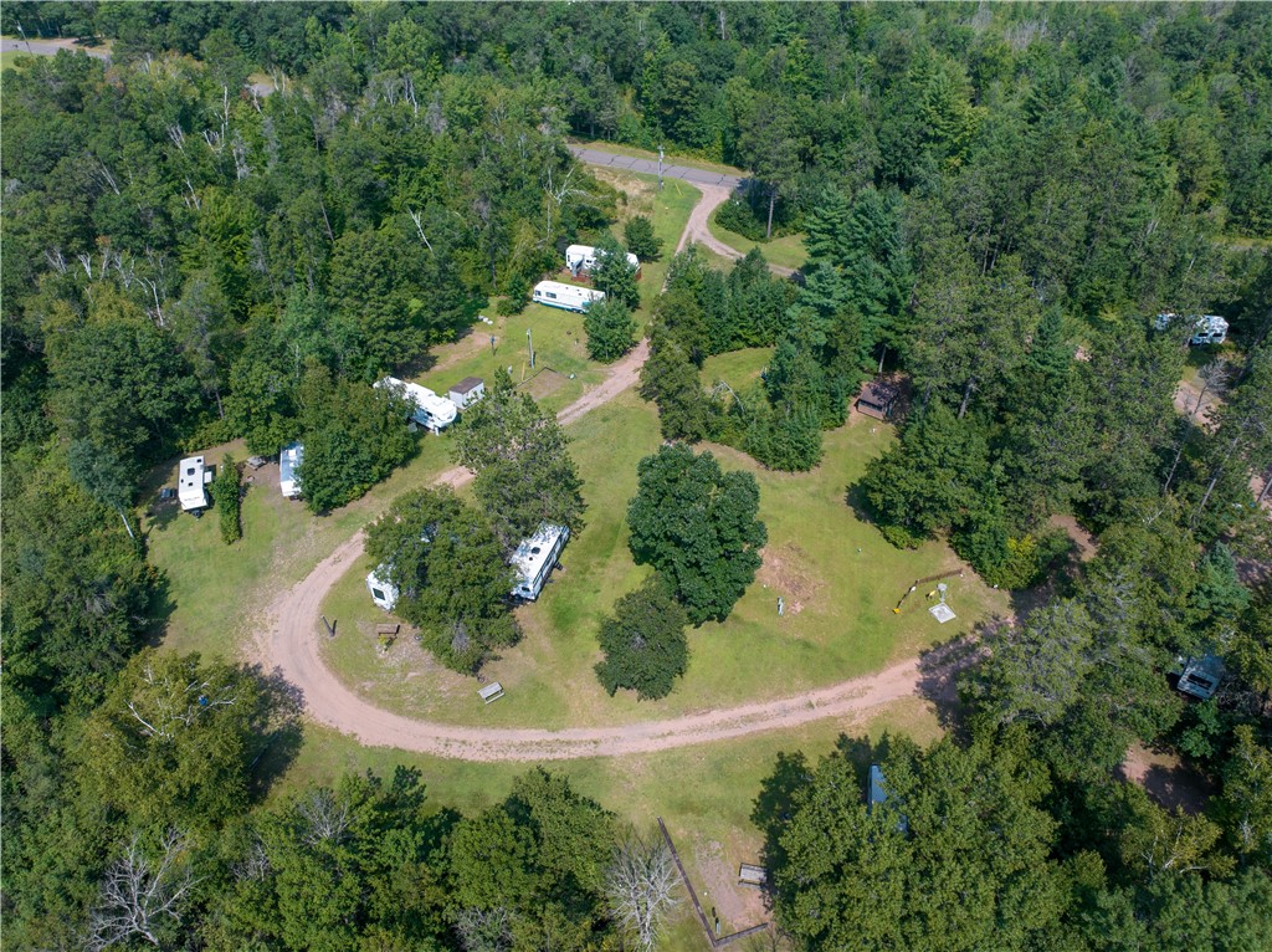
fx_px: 881
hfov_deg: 71.6
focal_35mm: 24
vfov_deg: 56.7
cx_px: 636
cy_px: 476
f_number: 2.8
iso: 100
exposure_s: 1/1250
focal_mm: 12.29
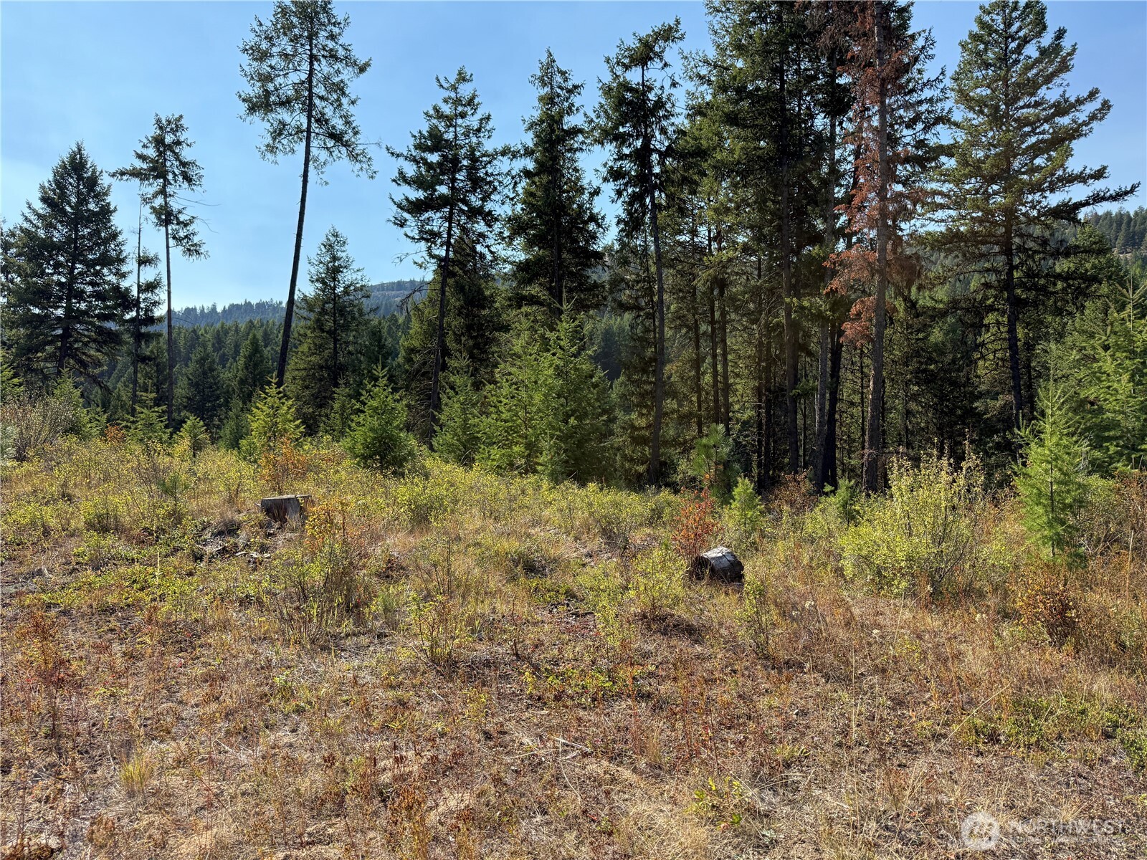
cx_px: 574
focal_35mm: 24
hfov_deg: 71.6
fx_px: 795
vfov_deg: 56.8
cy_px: 430
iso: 100
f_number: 1.78
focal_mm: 6.76
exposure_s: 1/3145
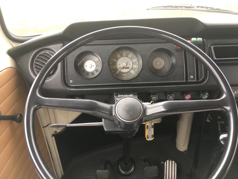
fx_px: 199
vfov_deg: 48.2
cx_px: 119
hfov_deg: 61.7
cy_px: 90
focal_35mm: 29
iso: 32
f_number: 2.2
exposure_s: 1/50
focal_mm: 4.15
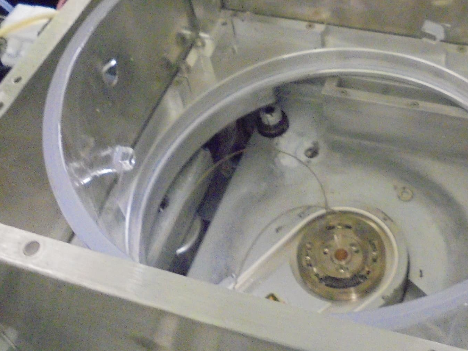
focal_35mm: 50
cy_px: 76
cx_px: 297
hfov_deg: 37.9
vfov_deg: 28.6
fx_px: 676
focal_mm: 4.6
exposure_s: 1/15
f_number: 3.5
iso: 800
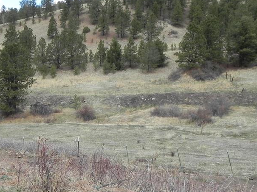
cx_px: 97
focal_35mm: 44
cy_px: 102
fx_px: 326
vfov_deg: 32.8
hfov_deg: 42.7
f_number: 6.3
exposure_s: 1/277
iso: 160
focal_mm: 4.6
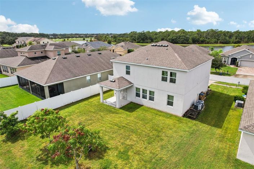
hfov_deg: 78.6
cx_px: 127
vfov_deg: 57.2
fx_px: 155
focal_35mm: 22
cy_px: 84
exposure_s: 1/2500
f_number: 2.8
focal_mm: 8.4
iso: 120
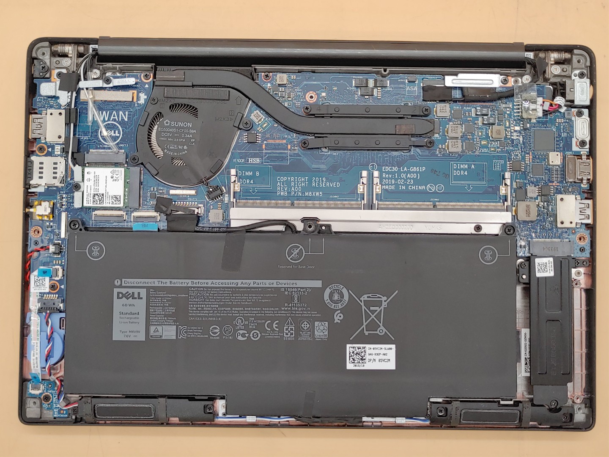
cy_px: 228
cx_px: 304
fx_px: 633
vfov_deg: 39.7
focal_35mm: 36
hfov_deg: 51.4
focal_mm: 4.36
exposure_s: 1/91
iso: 50
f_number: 1.8
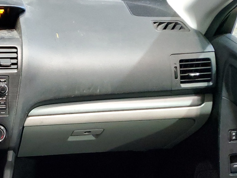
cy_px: 202
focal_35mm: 61
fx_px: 417
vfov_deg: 22.5
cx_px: -27
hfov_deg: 28.6
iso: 390
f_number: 1.5
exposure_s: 1/60.2
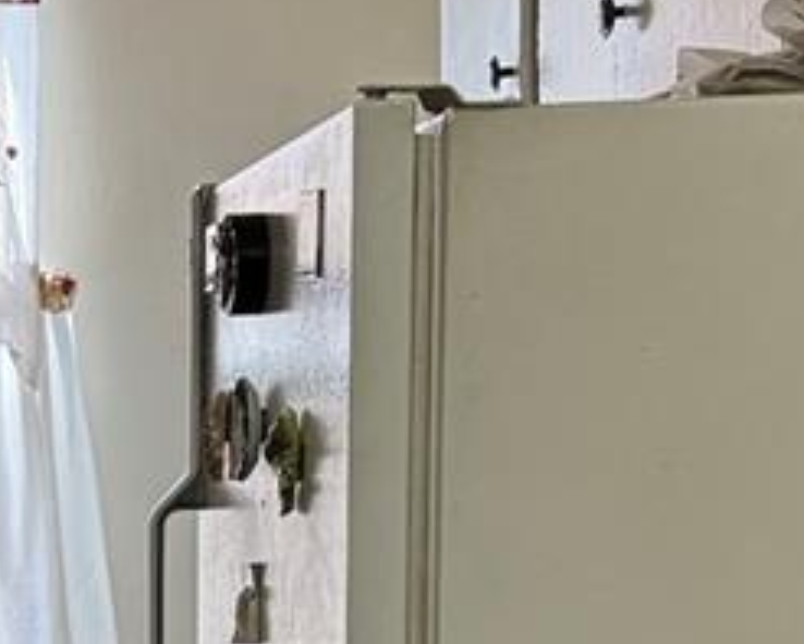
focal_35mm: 146
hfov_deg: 12.8
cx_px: -248
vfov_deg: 10.0
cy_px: 1180
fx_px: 3475
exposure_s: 1/120
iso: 200
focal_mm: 6.76
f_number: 1.78
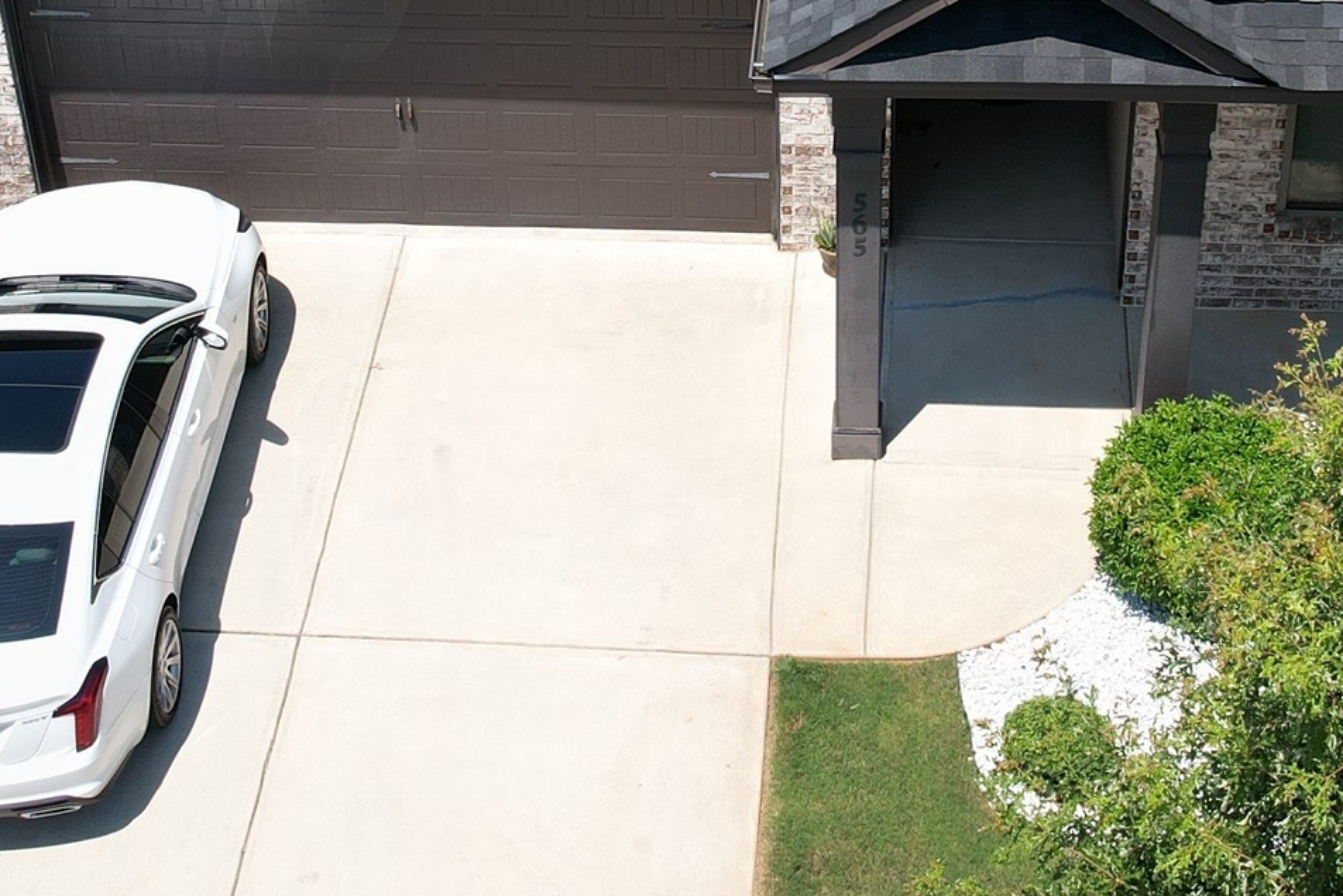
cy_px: 89
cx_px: 810
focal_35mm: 71
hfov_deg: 28.4
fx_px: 2649
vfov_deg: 18.9
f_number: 2.8
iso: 100
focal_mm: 8.38
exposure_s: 1/1600
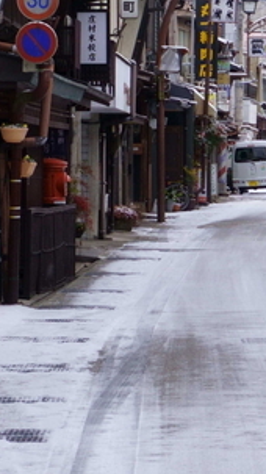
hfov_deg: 4.4
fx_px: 3442
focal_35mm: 274
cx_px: 205
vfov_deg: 7.8
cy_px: -3
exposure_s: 1/80
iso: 160
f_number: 9
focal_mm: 44
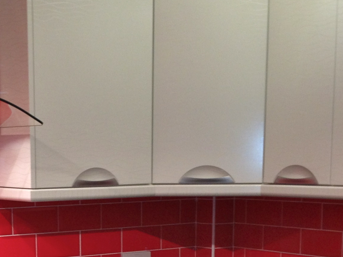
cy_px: 303
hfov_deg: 19.4
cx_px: 70
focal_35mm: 100
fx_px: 991
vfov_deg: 14.4
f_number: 2.4
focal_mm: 4.28
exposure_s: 1/20
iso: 80
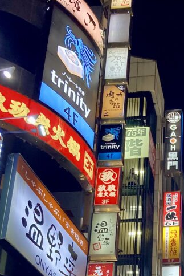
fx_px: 590
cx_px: 201
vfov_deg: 25.1
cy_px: 271
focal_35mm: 77
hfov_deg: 17.2
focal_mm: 3.99
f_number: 1.8
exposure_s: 1/50
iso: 100
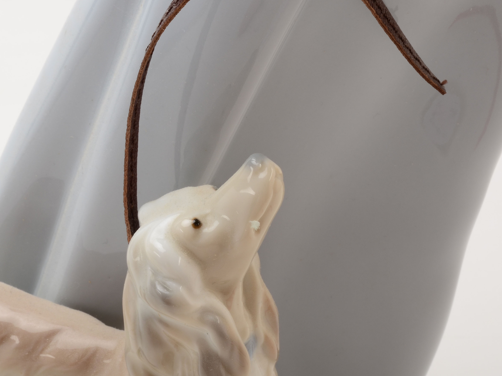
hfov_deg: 23.0
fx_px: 1233
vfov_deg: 17.4
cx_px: 196
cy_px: 178
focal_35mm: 85
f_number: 25
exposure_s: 1/160
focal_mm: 34
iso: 100
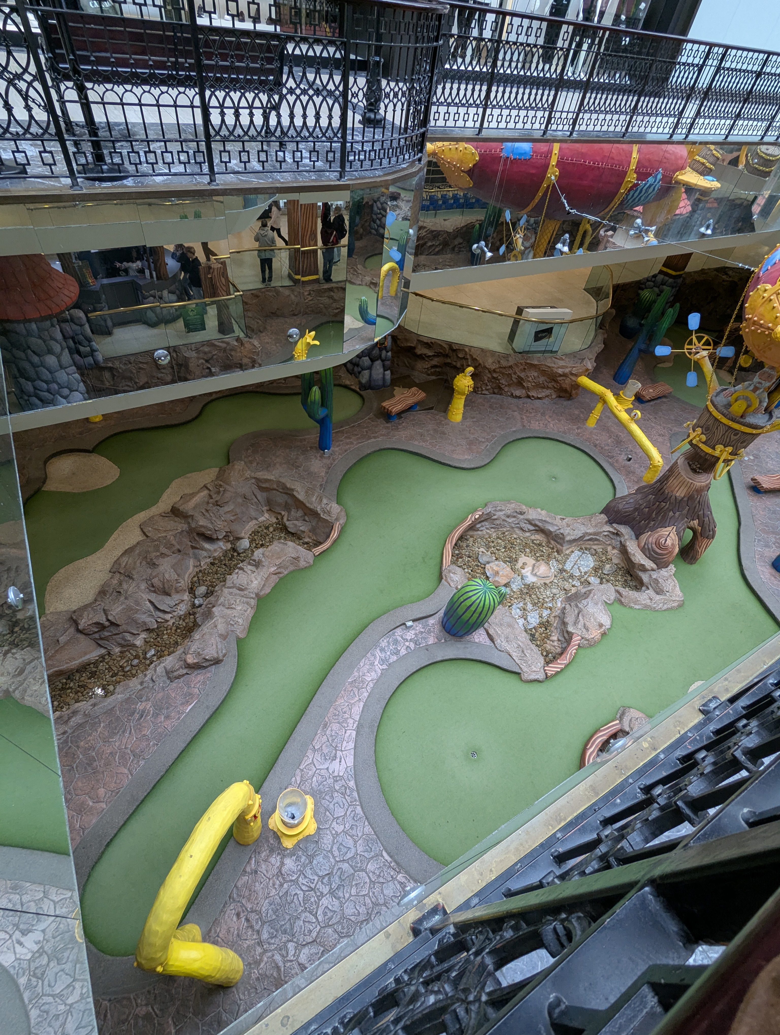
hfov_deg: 78.2
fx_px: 480
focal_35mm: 16
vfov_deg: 94.4
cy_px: 518
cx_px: 390
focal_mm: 2.35
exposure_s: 1/120
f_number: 2.2
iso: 107
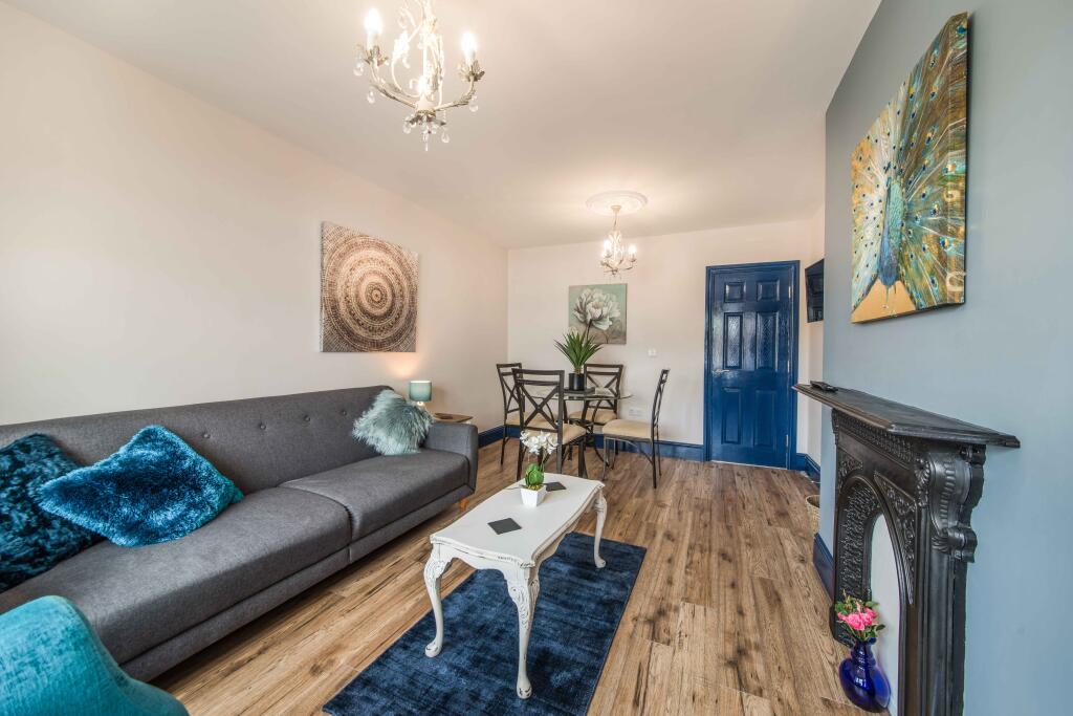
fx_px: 358
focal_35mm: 12
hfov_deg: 112.6
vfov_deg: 90.0
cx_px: 536
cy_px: 358
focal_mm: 12
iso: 100
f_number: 10
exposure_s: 1/3
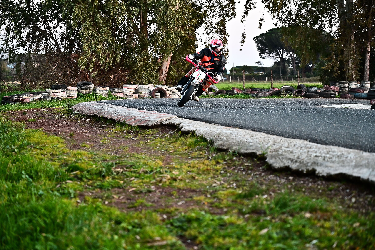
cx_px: 188
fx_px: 729
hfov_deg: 28.9
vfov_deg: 19.4
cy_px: 125
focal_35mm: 70
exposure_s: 1/100
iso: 1100
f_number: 4
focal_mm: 70
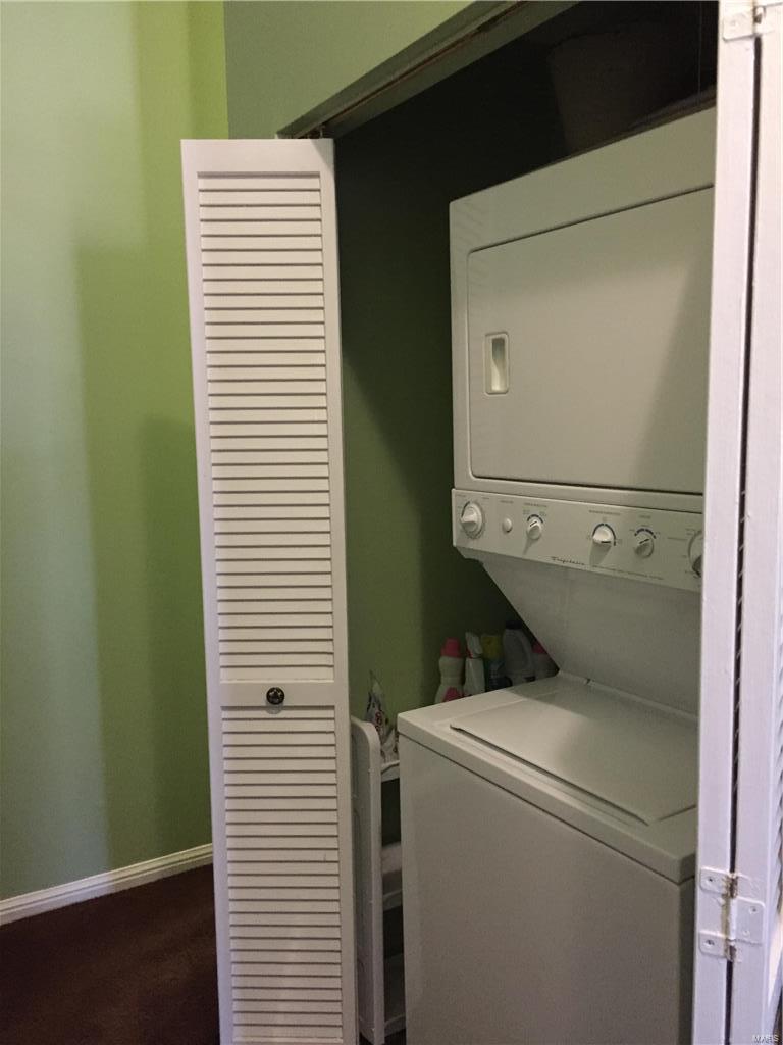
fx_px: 875
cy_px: 522
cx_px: 392
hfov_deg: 48.2
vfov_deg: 61.7
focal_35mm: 29
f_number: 2.2
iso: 320
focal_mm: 4.15
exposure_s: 1/15
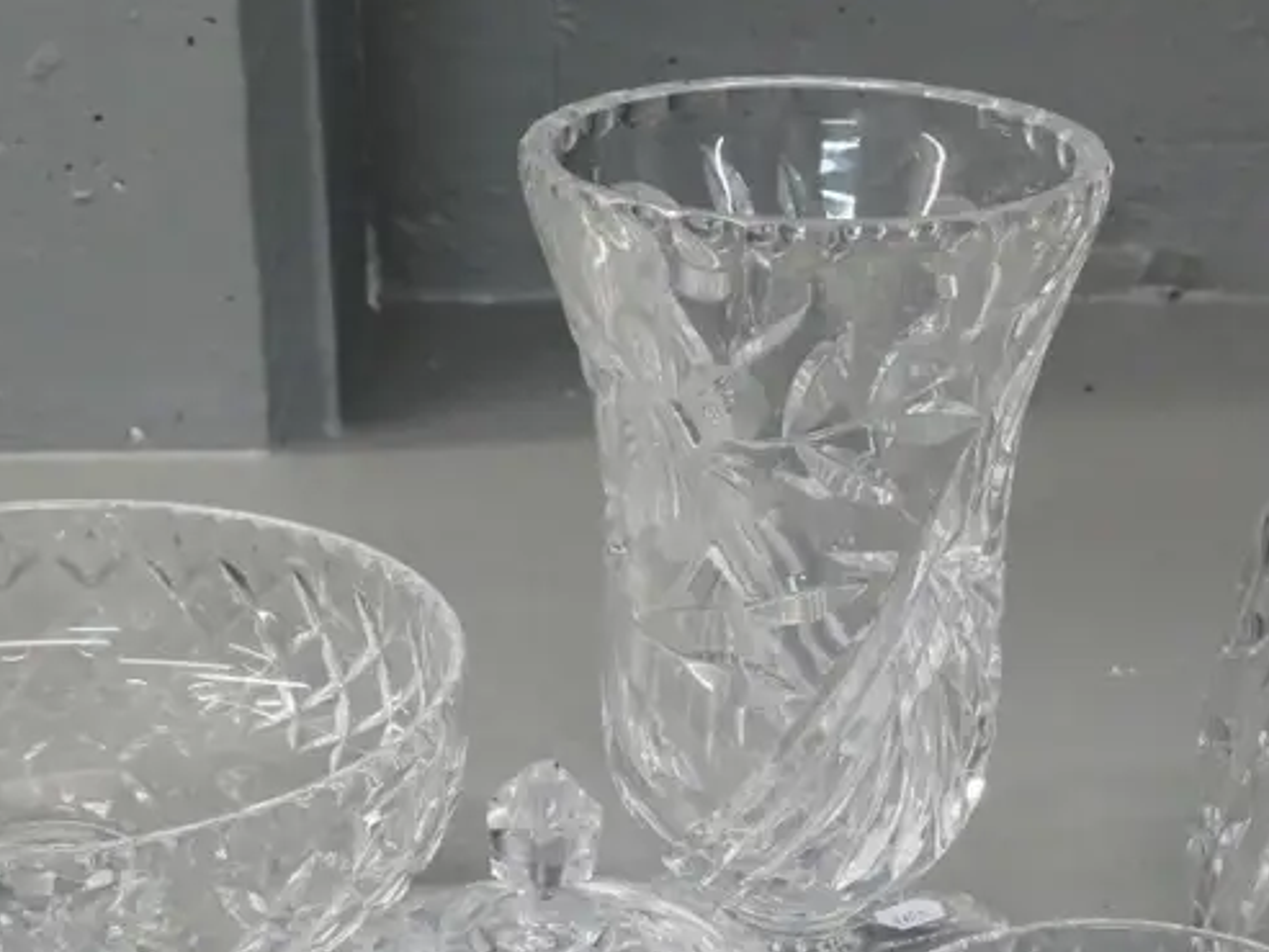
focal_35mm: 83
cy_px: 684
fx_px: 3043
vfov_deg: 17.7
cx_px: 723
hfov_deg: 23.5
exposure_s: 1/160
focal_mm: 20
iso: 3200
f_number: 5.6
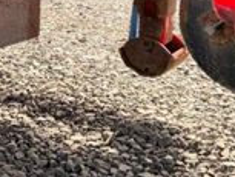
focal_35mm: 94
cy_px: -92
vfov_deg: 14.6
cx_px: 41
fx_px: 639
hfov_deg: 20.6
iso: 80
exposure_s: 1/438
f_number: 1.78
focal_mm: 6.76
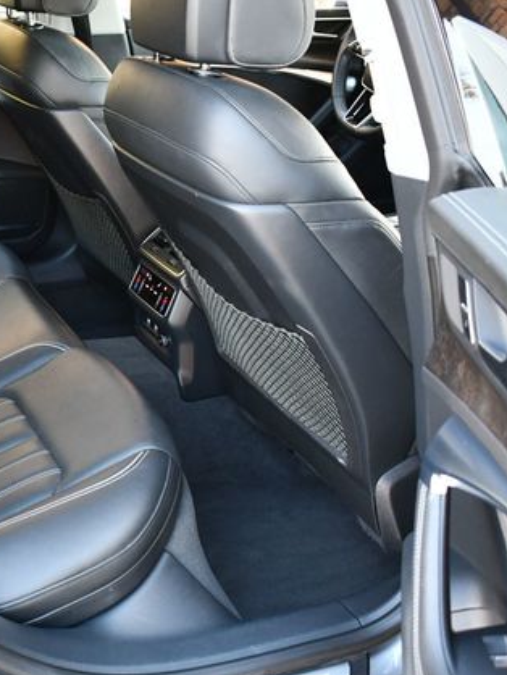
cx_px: 57
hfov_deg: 26.7
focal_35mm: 53
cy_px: 344
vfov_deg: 36.1
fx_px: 1034
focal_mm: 18
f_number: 3.5
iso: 1000
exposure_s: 1/125
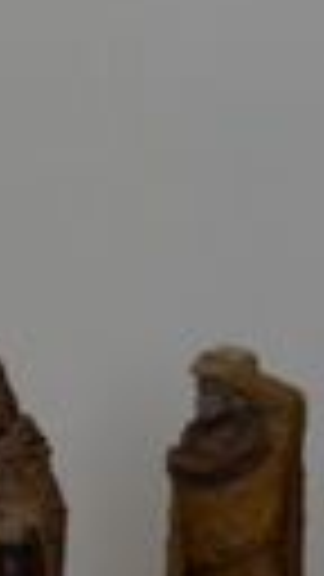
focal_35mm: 188
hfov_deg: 6.4
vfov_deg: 11.4
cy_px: 513
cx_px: -189
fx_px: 2871
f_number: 1.8
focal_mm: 50
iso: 500
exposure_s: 1/50
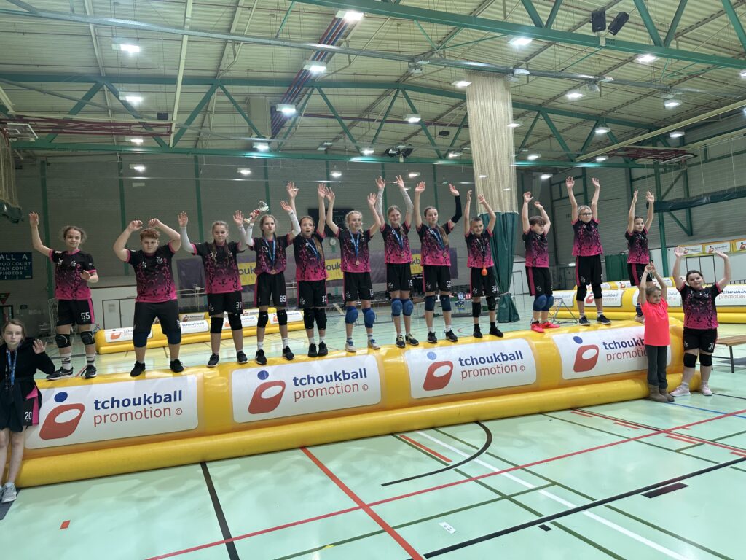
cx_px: 373
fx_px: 517
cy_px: 280
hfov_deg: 71.6
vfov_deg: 56.8
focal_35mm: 24
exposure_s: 1/100
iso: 80
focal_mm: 6.86
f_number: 1.78
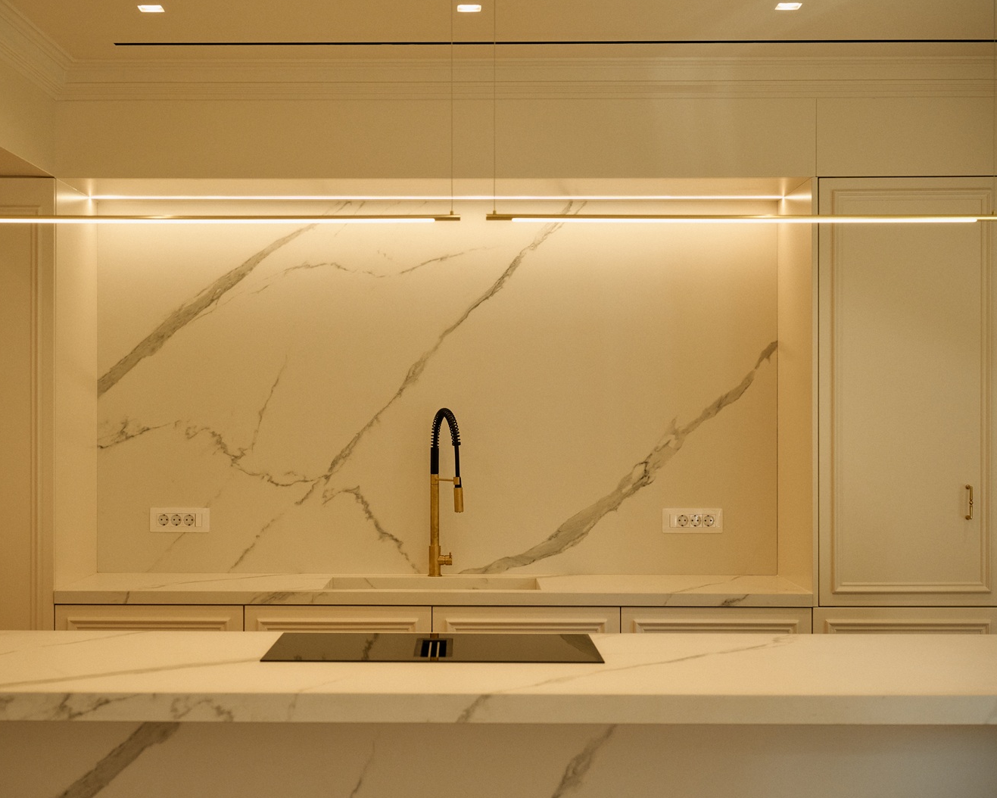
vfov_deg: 26.7
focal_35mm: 57
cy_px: 398
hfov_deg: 33.0
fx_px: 1682
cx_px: 438
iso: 640
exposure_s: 1/500
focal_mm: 50
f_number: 3.5
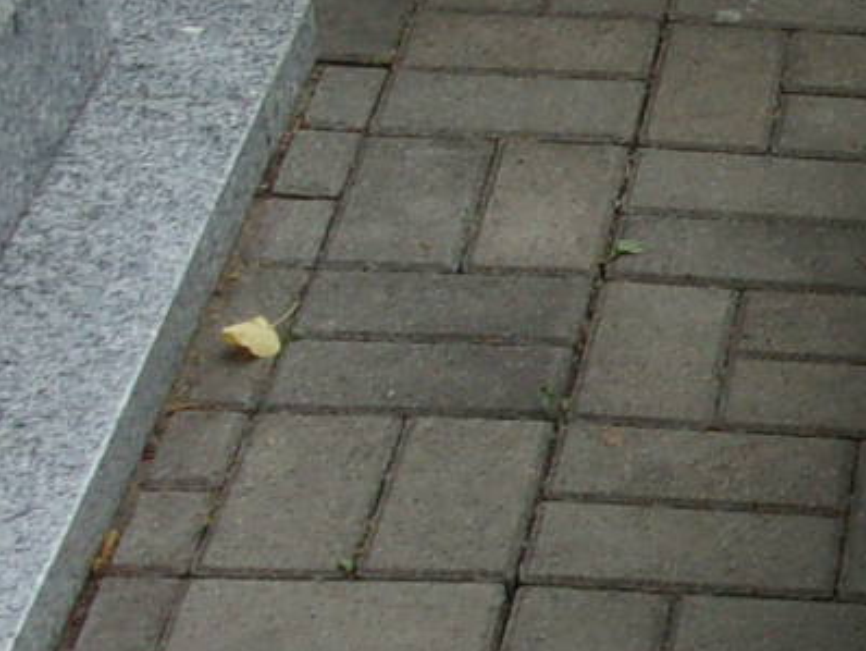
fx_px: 3605
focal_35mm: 144
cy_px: 464
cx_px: 1634
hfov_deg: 12.4
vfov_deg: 10.3
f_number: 3.9
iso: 80
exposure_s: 1/125
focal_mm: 5.1
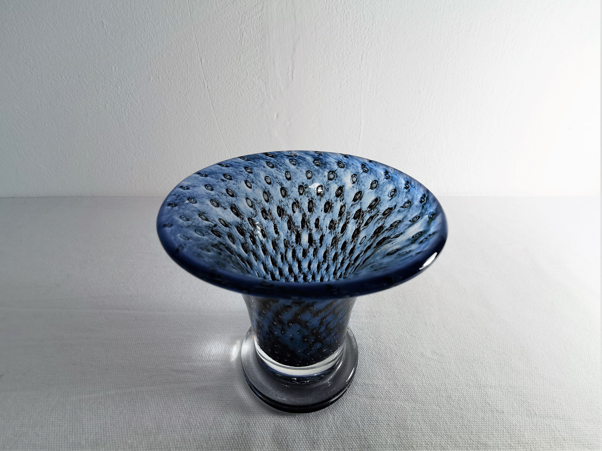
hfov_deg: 91.0
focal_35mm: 17
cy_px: 226
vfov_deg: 74.7
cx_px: 301
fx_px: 296
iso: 50
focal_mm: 2.26
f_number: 2.2
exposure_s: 1/100
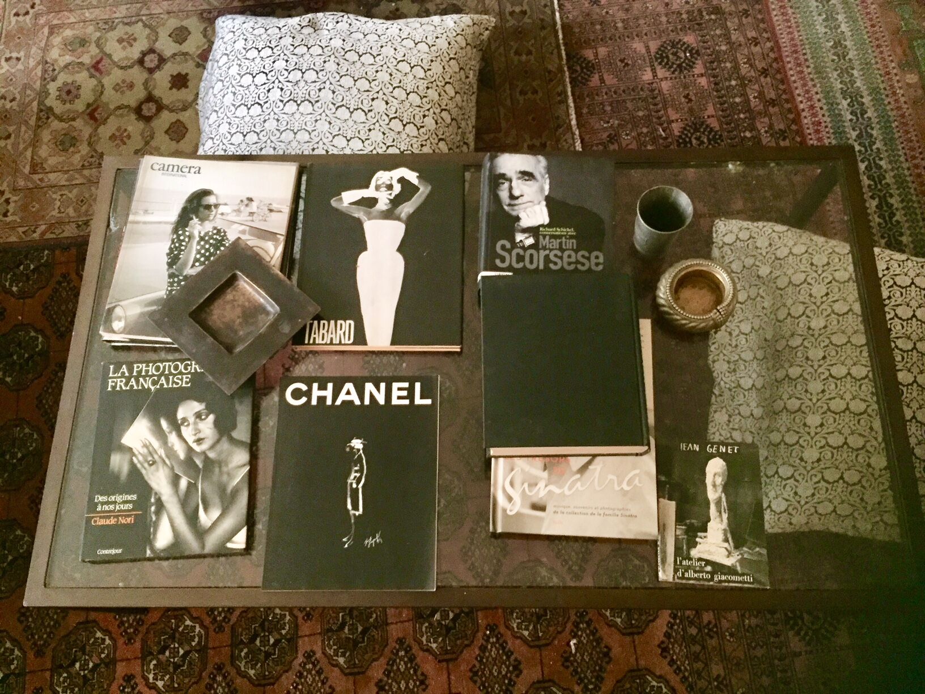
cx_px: 462
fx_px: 775
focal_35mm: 29
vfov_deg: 48.2
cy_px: 347
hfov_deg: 61.7
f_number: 2.2
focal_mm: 4.15
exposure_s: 1/17
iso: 500
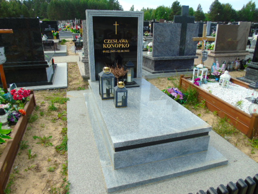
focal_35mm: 25
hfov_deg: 69.4
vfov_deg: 54.9
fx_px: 186
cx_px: 129
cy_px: 97
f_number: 3.4
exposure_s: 1/500
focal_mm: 4.4
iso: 80
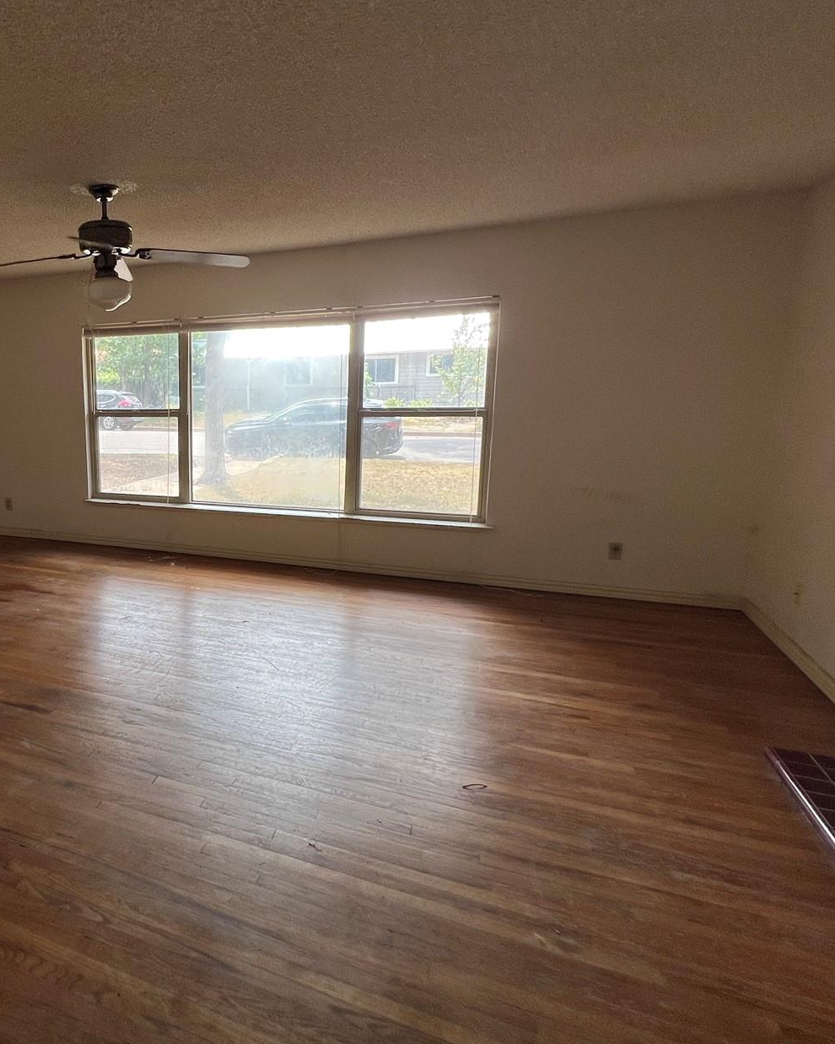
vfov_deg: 77.6
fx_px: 649
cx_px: 117
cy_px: 504
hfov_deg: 58.1
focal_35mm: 21
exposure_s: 1/99
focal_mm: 1.57
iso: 32
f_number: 1.8
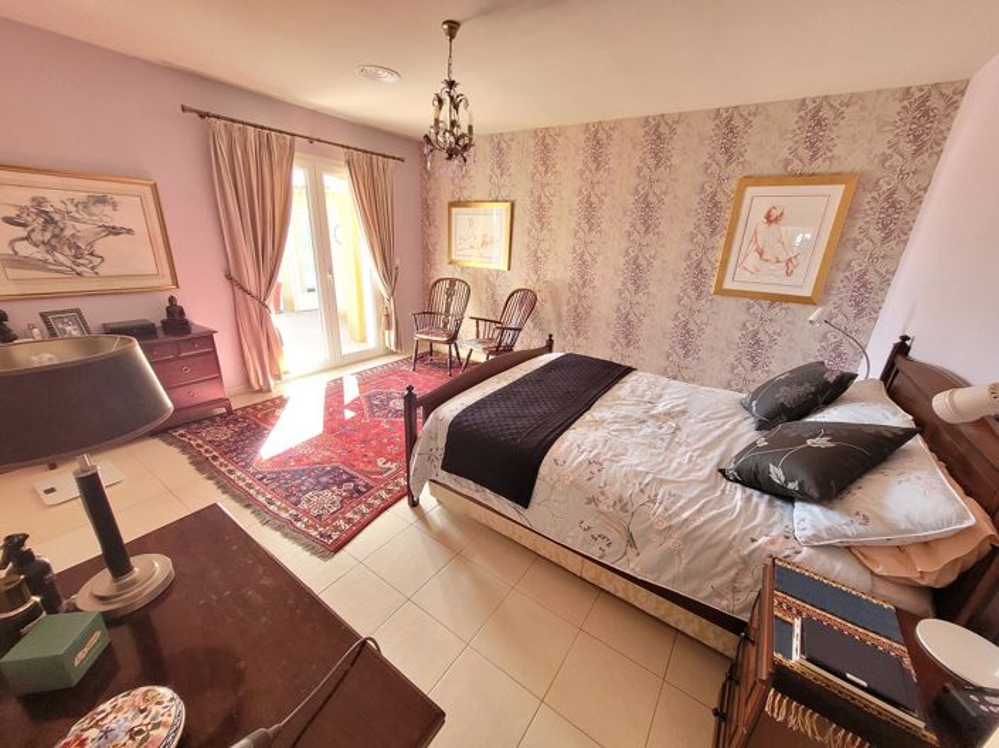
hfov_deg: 106.2
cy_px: 374
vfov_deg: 89.9
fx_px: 375
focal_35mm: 13
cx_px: 500
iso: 320
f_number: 2.2
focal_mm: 1.74
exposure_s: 1/50
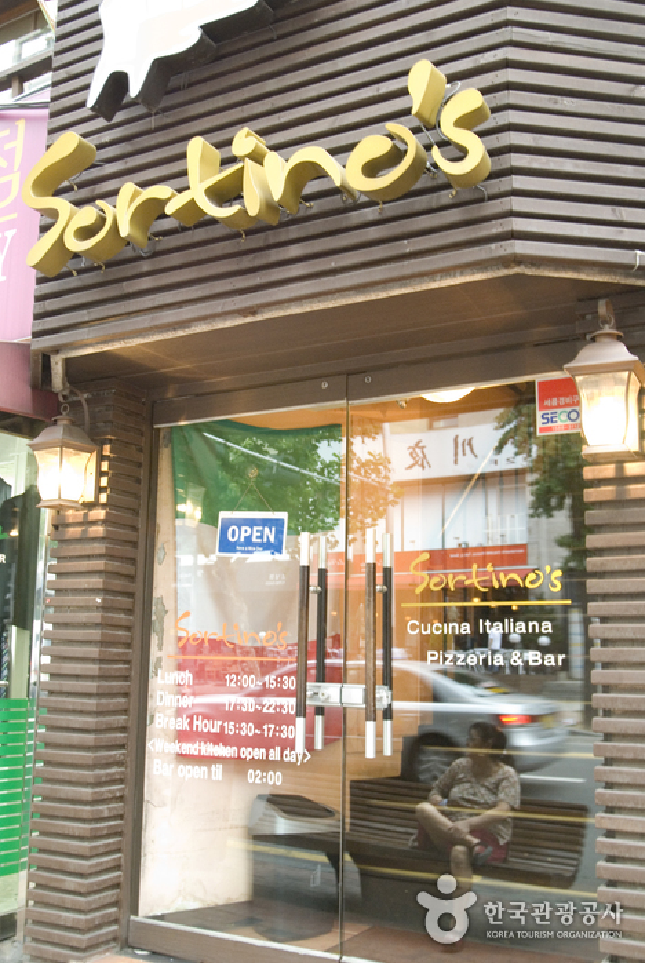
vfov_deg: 55.0
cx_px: 322
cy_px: 482
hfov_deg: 38.5
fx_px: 924
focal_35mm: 34
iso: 1250
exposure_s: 1/25
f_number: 4
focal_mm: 23
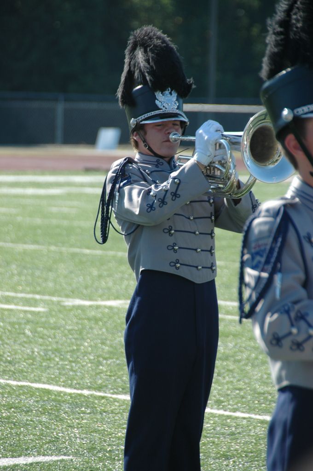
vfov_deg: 6.9
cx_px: 156
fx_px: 3923
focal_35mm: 300
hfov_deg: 4.6
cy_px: 236
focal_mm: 200
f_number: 5.6
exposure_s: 1/400
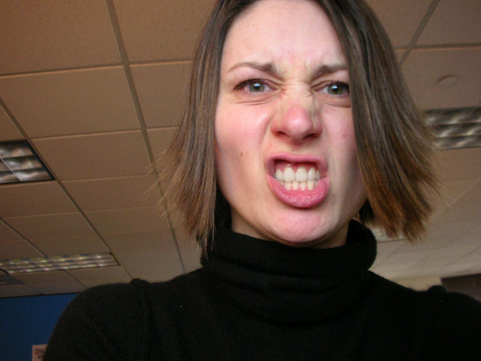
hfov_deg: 48.9
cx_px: 221
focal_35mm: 38
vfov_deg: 37.7
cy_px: 172
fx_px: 528
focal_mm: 5.8
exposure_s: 1/3.9
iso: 158
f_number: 3
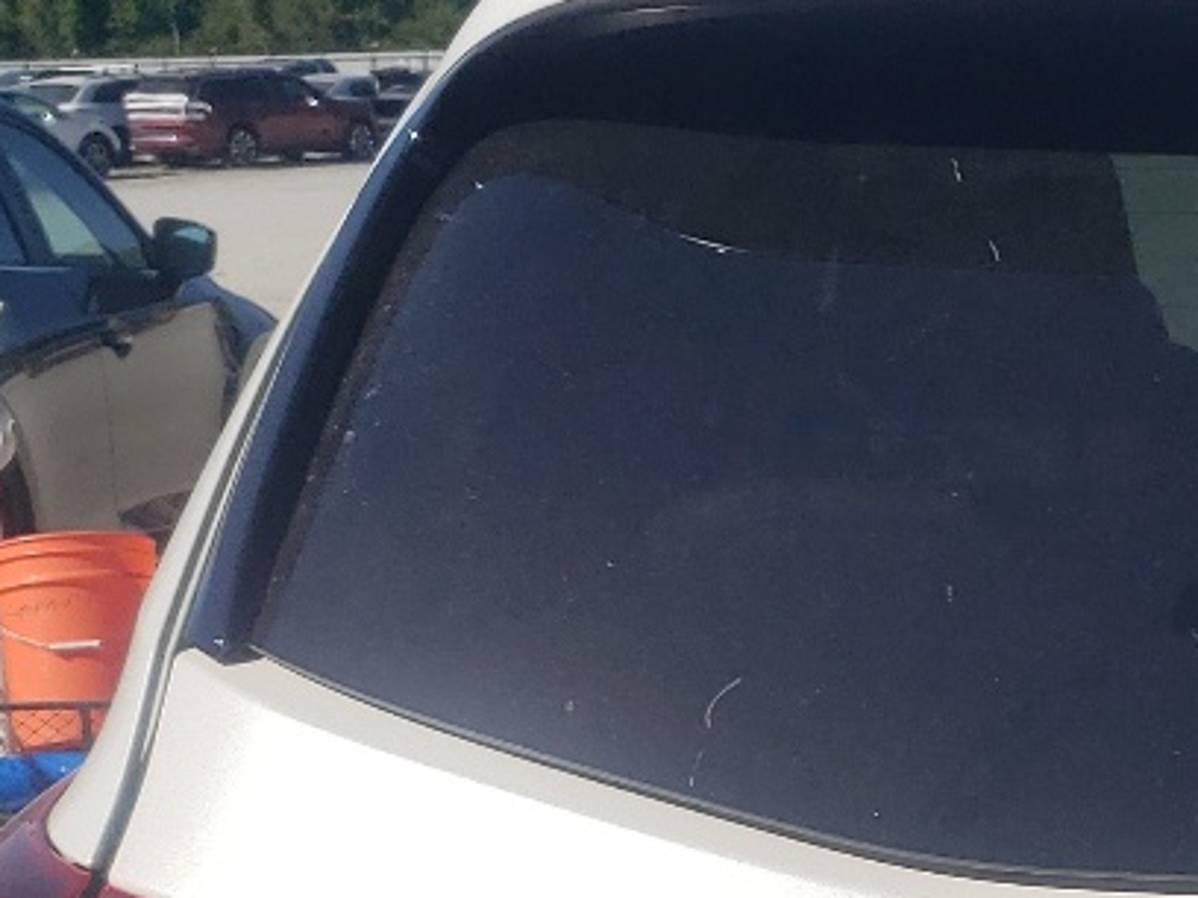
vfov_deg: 14.0
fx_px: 3530
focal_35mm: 102
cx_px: 1307
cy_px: 1118
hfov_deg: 18.5
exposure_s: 1/5000
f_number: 1.5
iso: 50
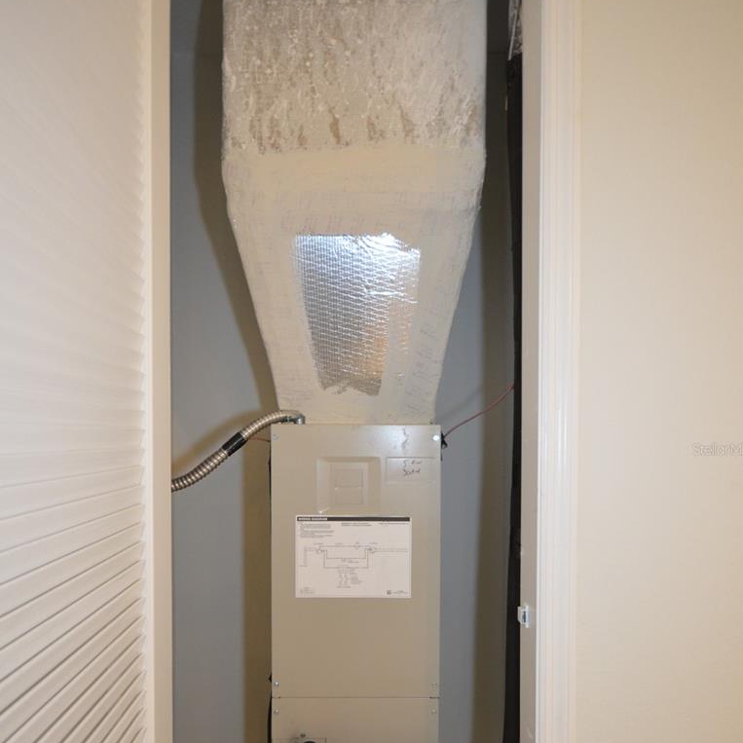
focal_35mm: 20
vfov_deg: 73.9
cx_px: 371
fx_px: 486
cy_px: 449
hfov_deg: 74.8
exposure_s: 1/60
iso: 800
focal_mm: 10
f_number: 4
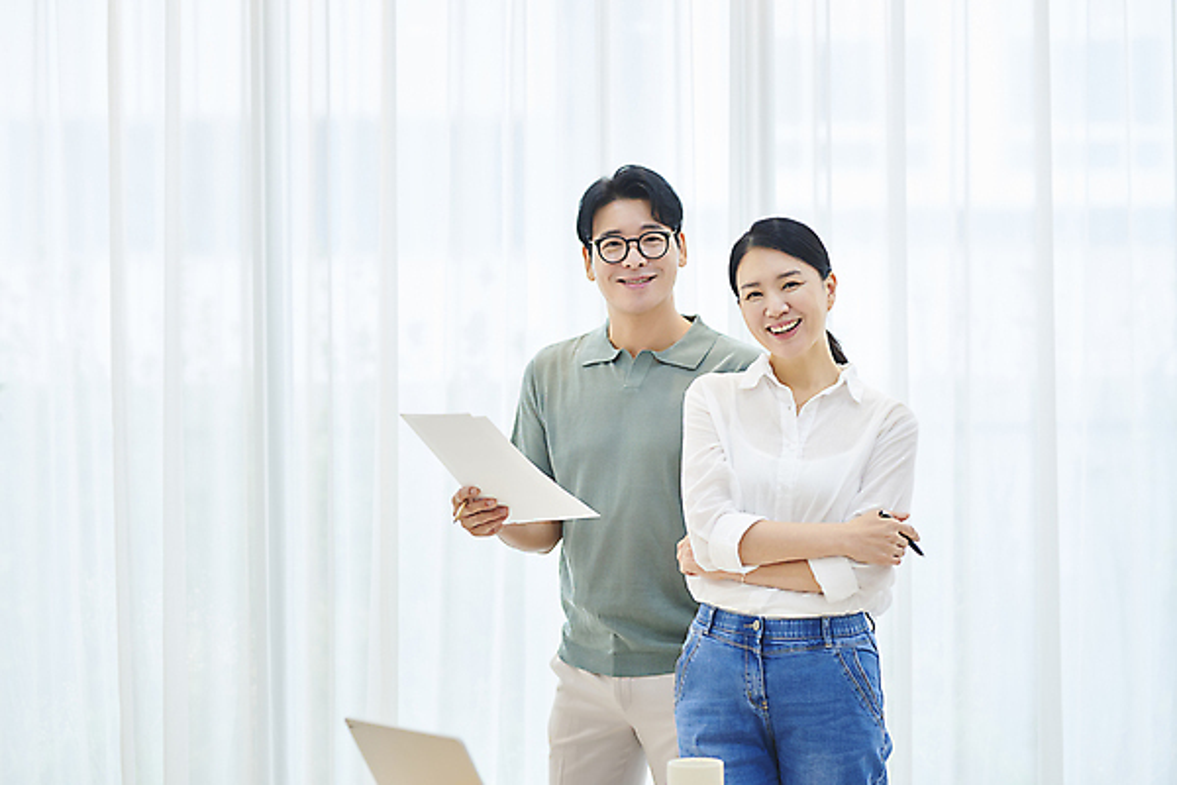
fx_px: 2779
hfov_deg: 23.9
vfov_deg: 16.1
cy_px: 392
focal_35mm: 85
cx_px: 588
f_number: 2.2
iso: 500
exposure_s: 1/250
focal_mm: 85
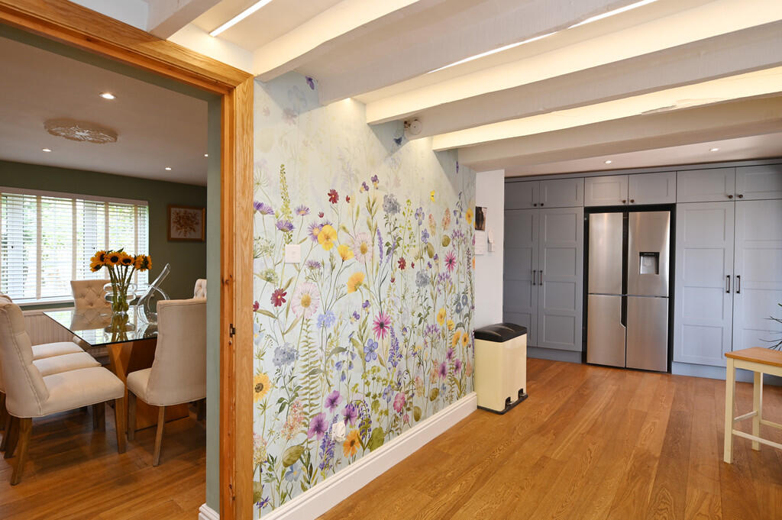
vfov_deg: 67.3
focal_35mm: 18
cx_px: 391
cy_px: 260
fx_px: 391
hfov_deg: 90.0
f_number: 4
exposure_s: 1/60
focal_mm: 18
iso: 200
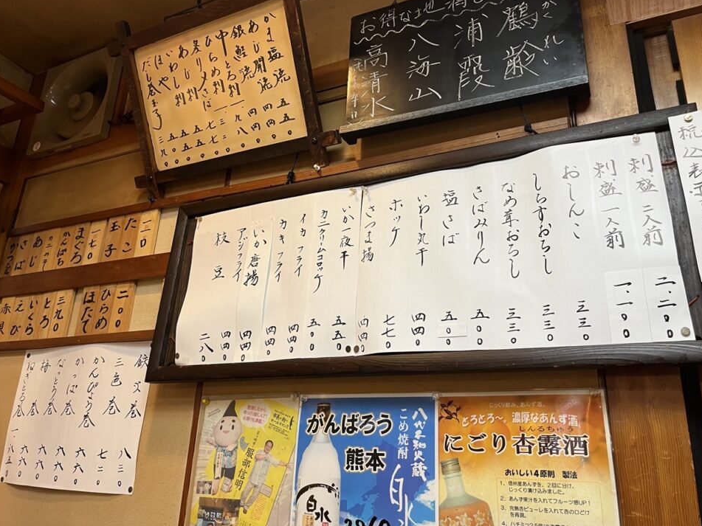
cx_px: 371
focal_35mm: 28
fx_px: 568
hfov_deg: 63.4
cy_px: 243
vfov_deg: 49.7
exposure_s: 1/50
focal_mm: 5.1
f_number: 1.6
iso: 80
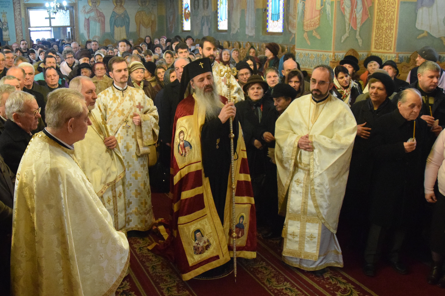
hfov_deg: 53.0
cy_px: 159
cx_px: 194
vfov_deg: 36.9
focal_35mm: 36
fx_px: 445
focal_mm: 18
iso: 6400
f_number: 3.5
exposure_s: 1/40
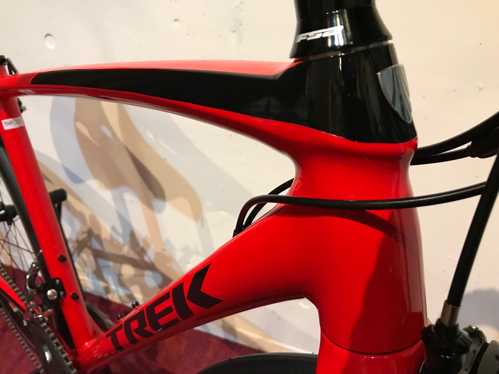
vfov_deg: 49.7
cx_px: 250
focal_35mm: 28
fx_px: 404
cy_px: 187
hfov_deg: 63.4
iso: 100
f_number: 1.8
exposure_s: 1/14
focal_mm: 3.99
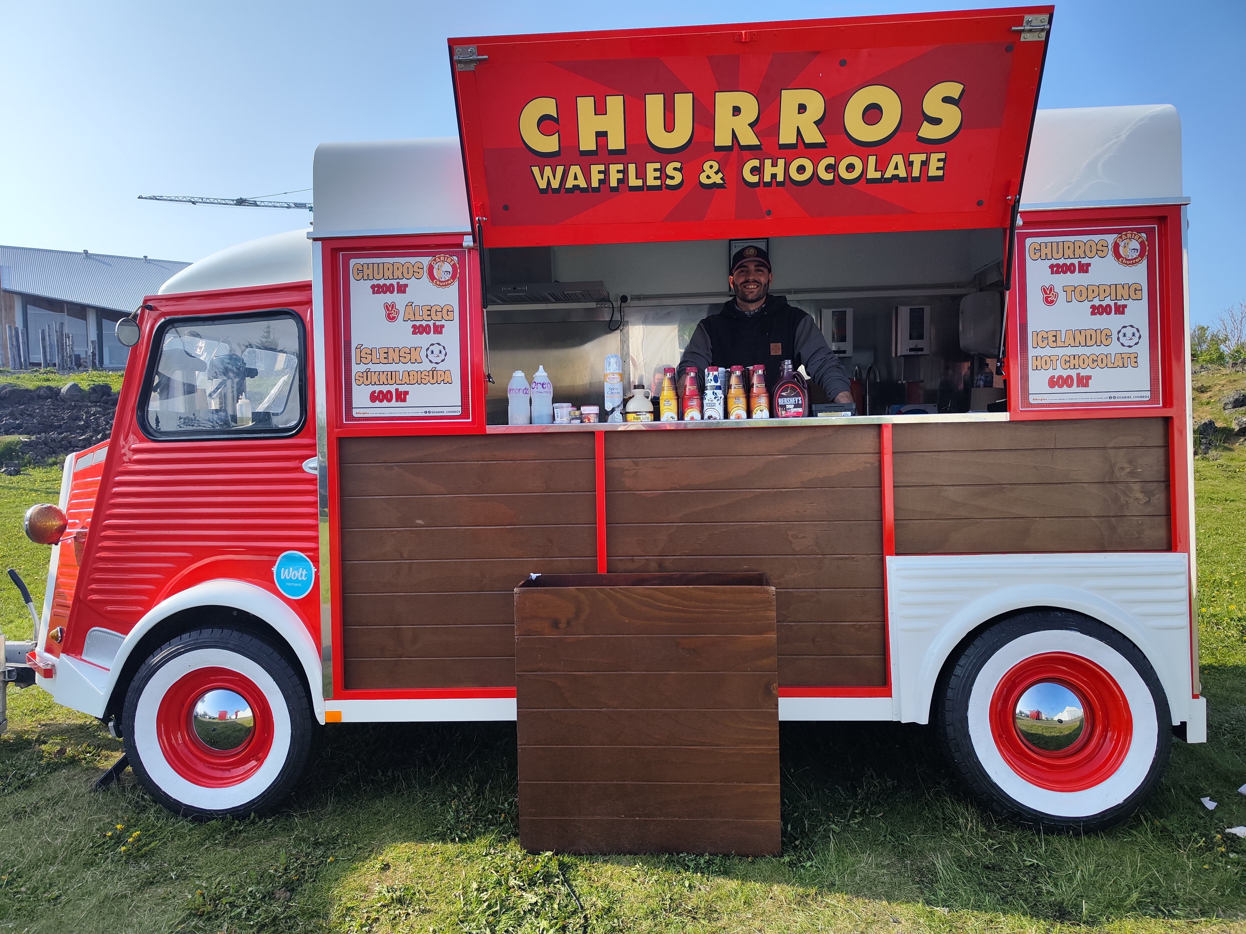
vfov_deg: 58.9
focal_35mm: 23
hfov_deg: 73.9
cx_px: 623
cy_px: 467
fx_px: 828
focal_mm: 7.01
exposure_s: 1/1122
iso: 50
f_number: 1.69
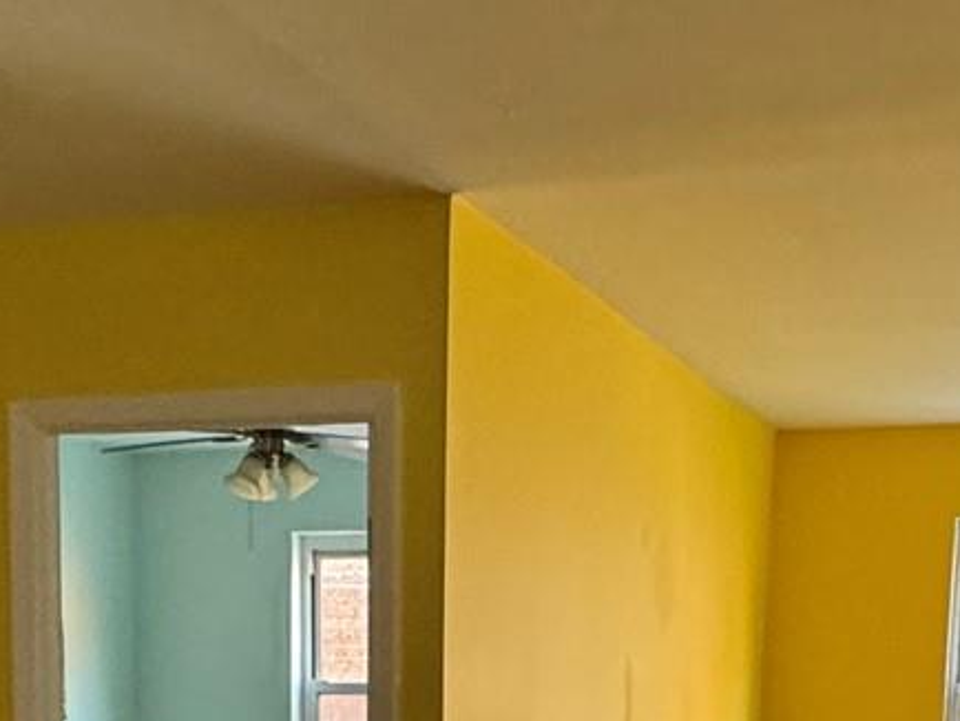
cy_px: 989
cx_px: 425
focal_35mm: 66
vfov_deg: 20.0
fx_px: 1831
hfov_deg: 29.3
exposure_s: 1/101
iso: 320
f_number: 2.2
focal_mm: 2.22
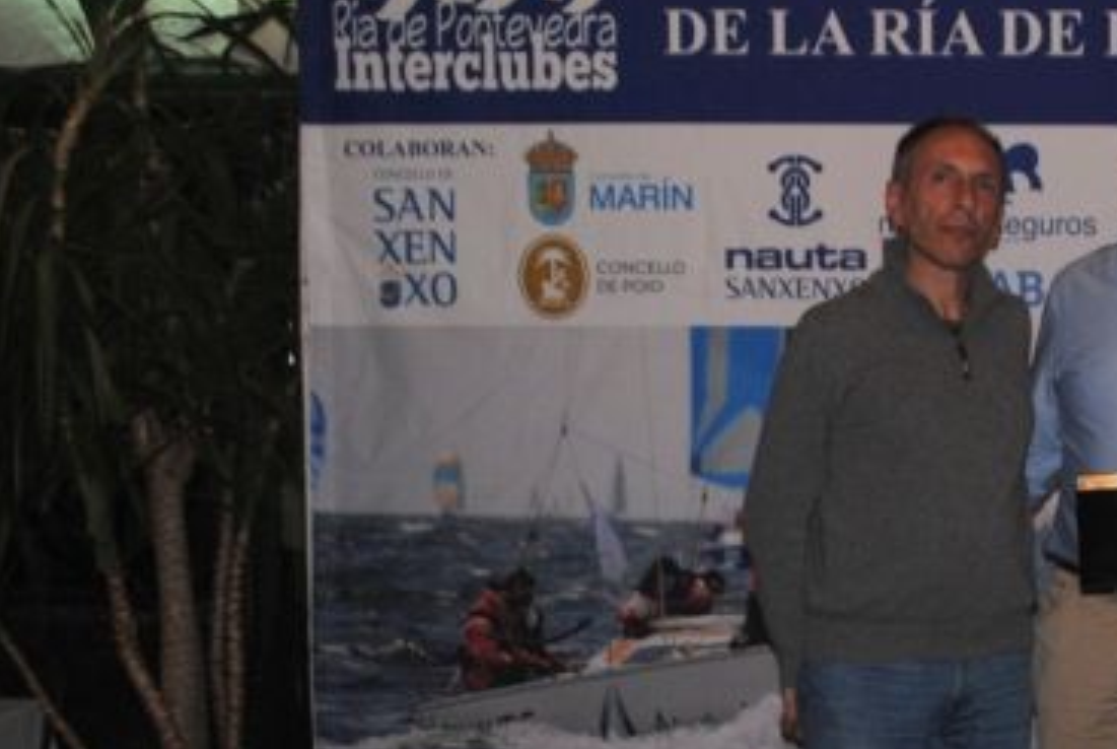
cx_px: 1090
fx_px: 2642
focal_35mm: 85
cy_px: 580
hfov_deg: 23.0
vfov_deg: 16.0
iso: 200
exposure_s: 1/60
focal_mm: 26
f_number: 4.2
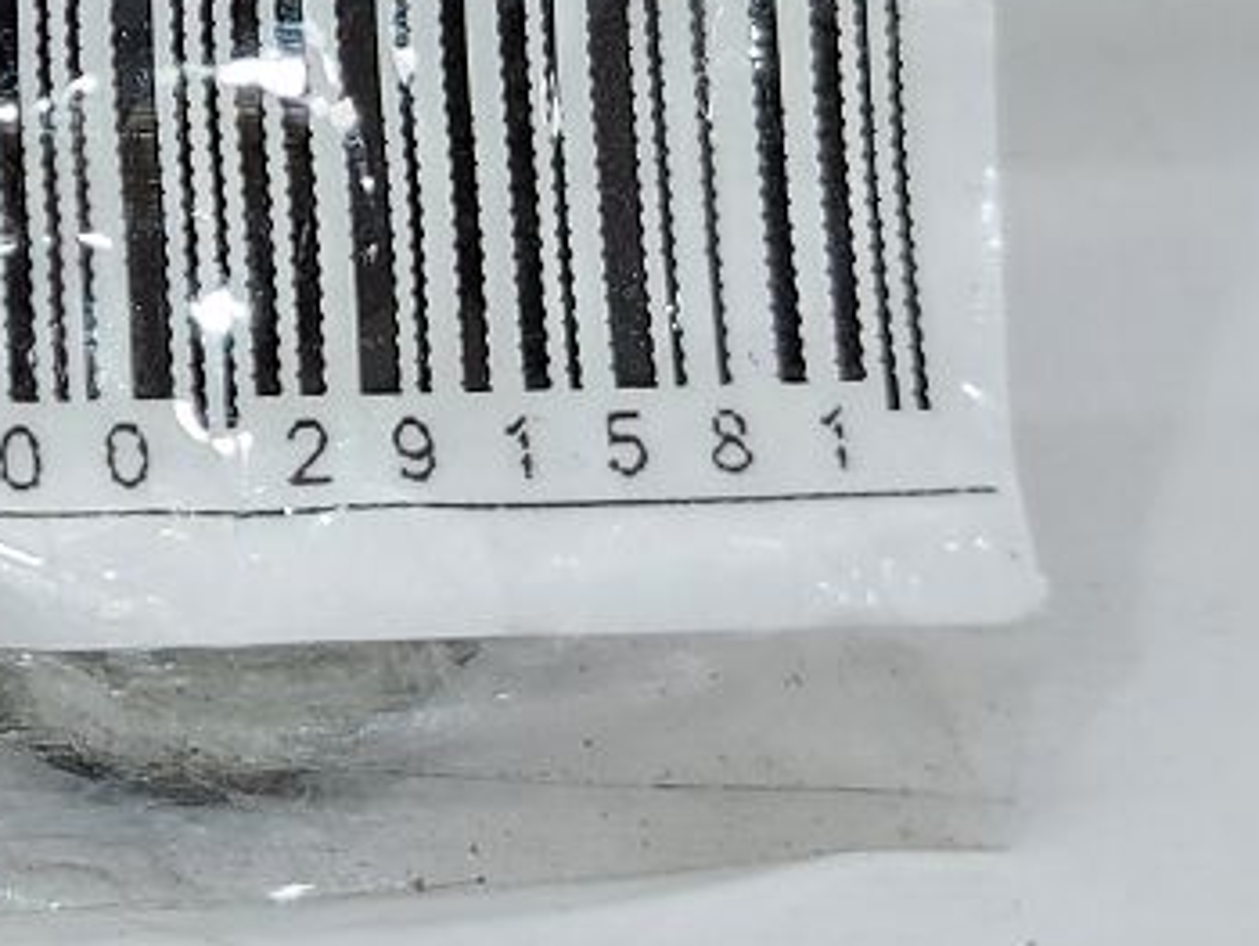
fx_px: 3458
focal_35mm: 95
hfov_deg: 19.7
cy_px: -79
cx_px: -149
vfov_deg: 15.2
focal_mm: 5.23
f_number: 1.8
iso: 64
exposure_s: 1/50
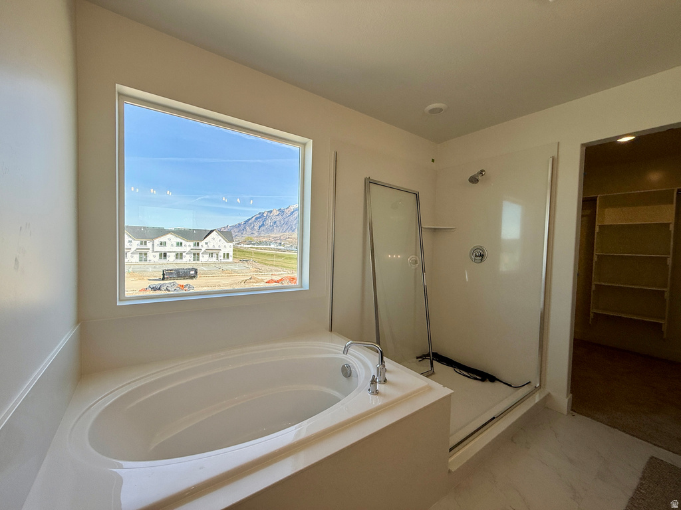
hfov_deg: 102.1
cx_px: 340
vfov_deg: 85.7
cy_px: 255
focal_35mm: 14
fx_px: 275
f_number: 2.2
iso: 64
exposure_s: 1/686
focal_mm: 2.22
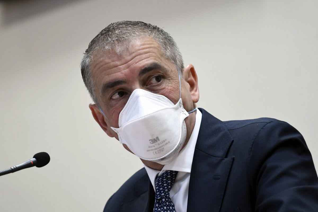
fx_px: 2650
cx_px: 159
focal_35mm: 300
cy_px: 106
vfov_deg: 4.6
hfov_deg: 6.9
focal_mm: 200
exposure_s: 1/125
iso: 3200
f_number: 4
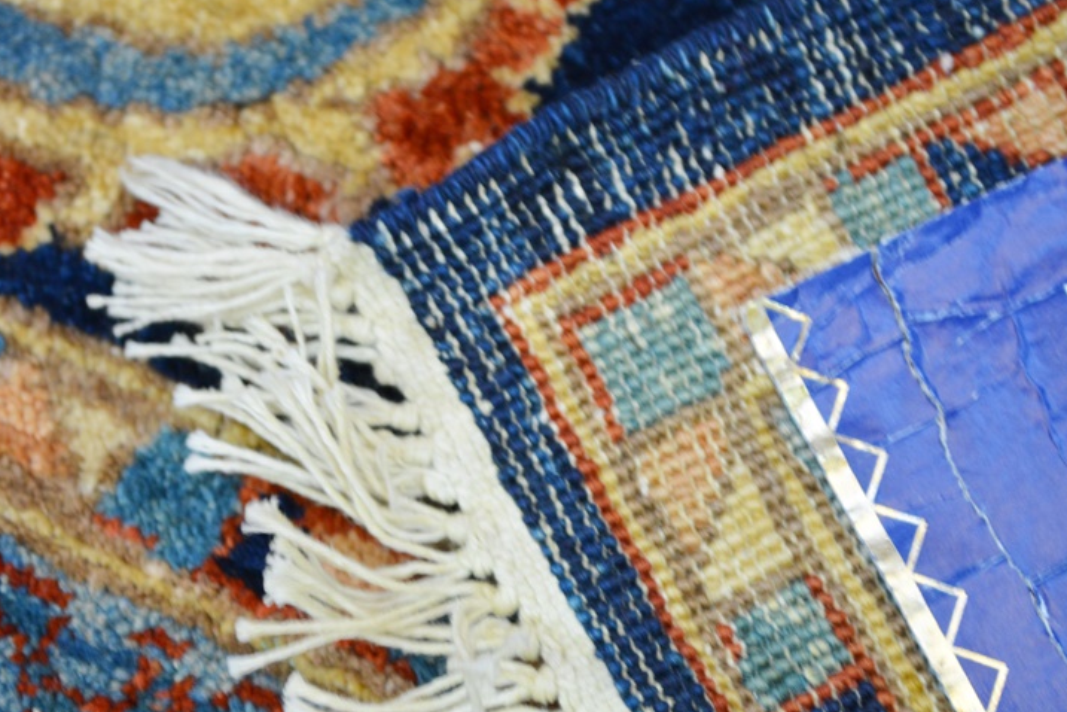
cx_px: 421
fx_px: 3071
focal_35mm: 104
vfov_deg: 13.2
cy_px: 402
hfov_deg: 19.7
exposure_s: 1/30
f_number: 5.6
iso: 900
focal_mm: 55
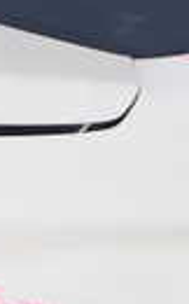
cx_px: -229
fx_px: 1214
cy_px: 482
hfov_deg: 8.3
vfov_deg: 13.3
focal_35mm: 147
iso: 100
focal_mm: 5.4
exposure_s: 1/250
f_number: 9
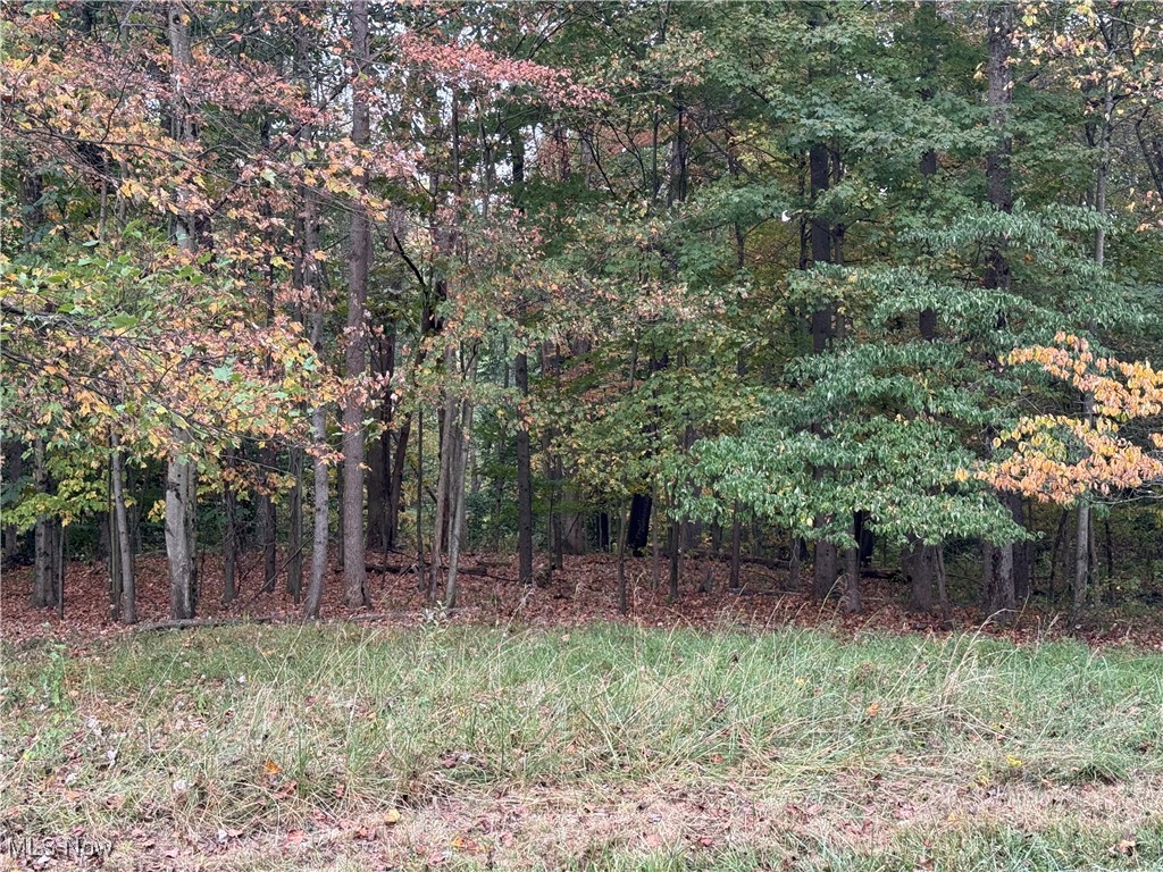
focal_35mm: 48
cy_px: 436
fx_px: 1613
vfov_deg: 30.3
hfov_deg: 39.7
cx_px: 582
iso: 80
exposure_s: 1/122
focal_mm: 6.76
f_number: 1.78
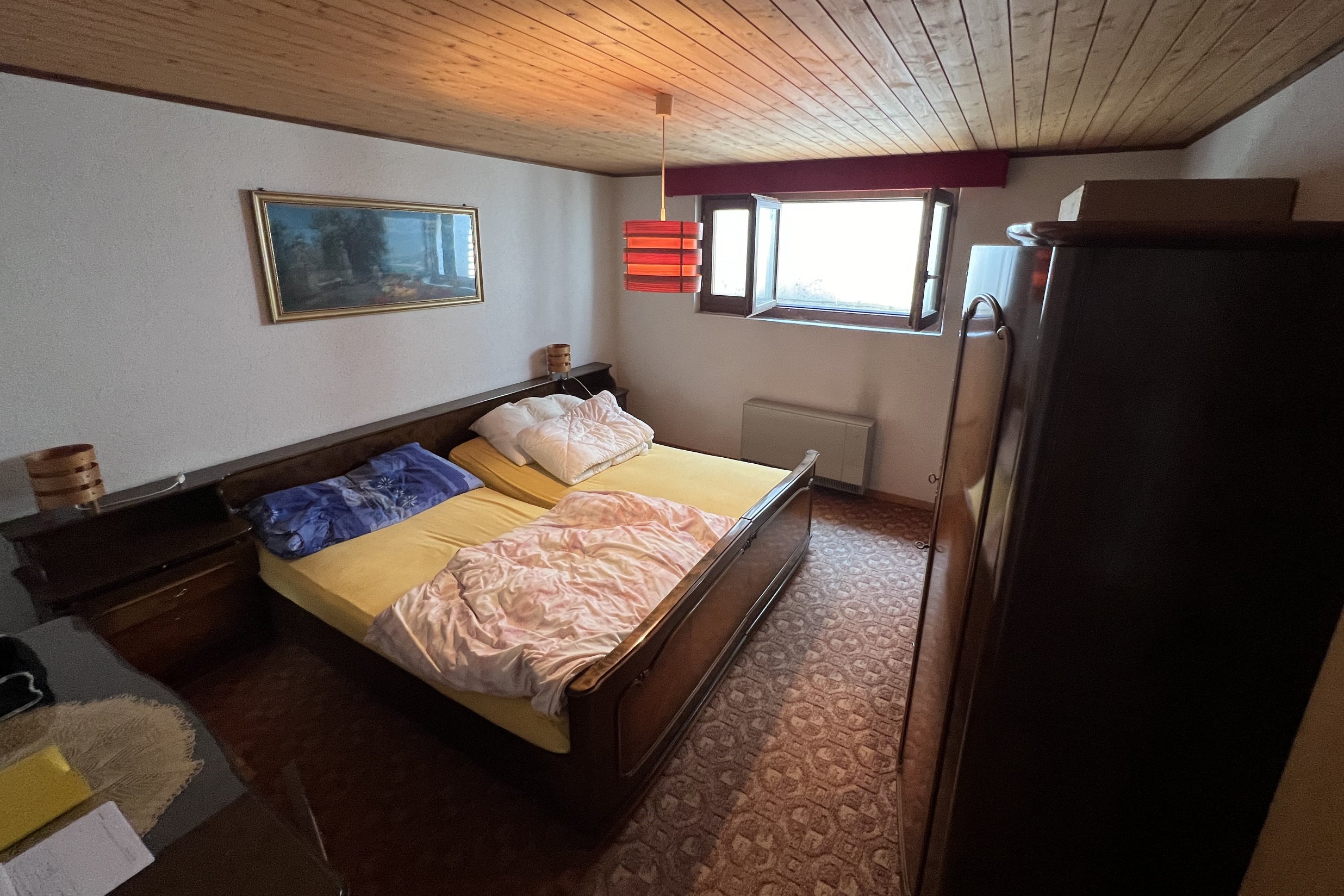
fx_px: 523
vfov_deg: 80.8
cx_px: 689
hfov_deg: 104.2
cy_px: 388
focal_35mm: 14
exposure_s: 1/50
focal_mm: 1.57
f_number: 1.8
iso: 320
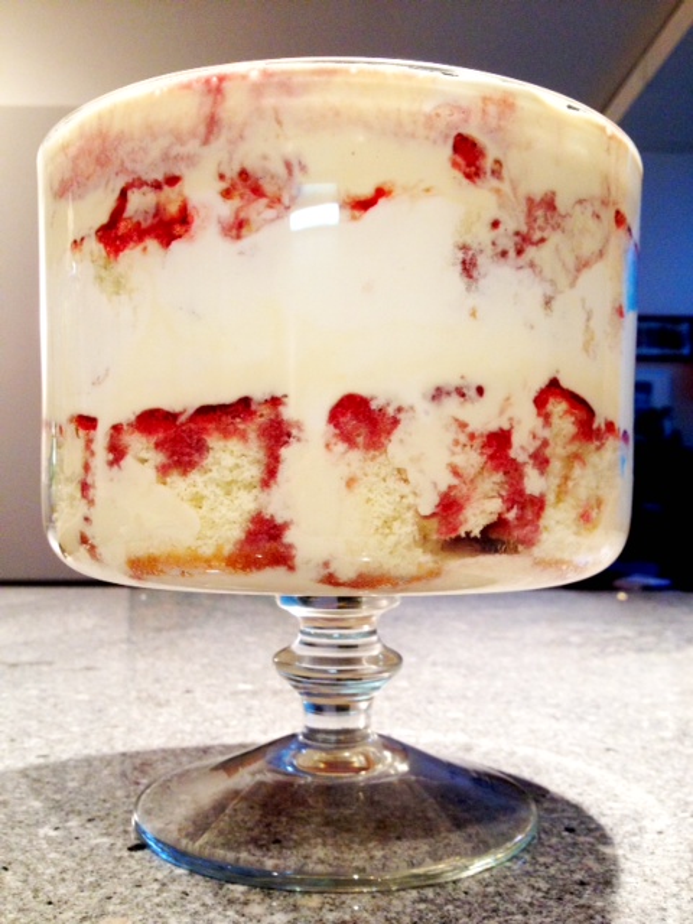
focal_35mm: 35
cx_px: 346
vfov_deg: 52.6
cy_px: 462
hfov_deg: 40.7
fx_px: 934
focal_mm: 4.28
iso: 160
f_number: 2.4
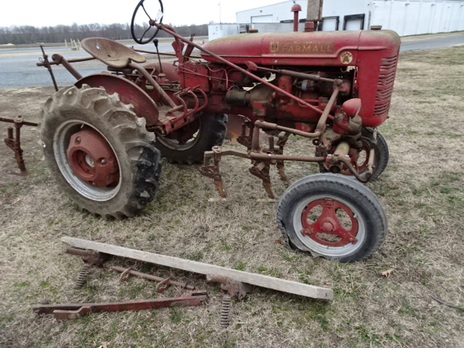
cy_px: 174
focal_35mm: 24
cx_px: 232
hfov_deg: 71.6
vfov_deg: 56.8
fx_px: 322
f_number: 3.5
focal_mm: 4.1
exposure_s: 1/250
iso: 250
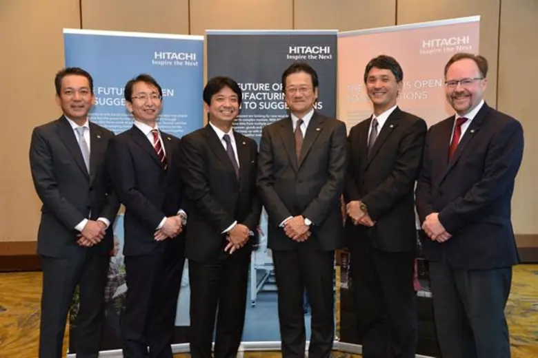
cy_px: 179
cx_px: 269
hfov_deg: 50.7
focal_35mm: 38
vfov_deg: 35.1
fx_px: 568
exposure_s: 1/60
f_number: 5.6
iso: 2500
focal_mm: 38
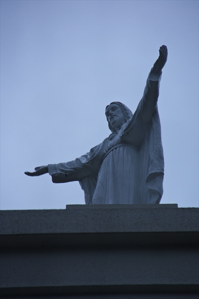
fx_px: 2487
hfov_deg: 4.6
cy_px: 150
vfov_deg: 6.9
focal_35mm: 300
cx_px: 100
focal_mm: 200
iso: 800
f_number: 6.3
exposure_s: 1/4000
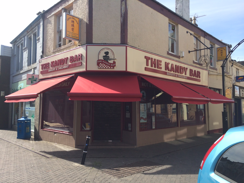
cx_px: 122
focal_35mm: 30
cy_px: 92
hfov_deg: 60.0
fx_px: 211
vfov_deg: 46.8
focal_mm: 4.12
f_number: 2.2
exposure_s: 1/1053
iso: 32
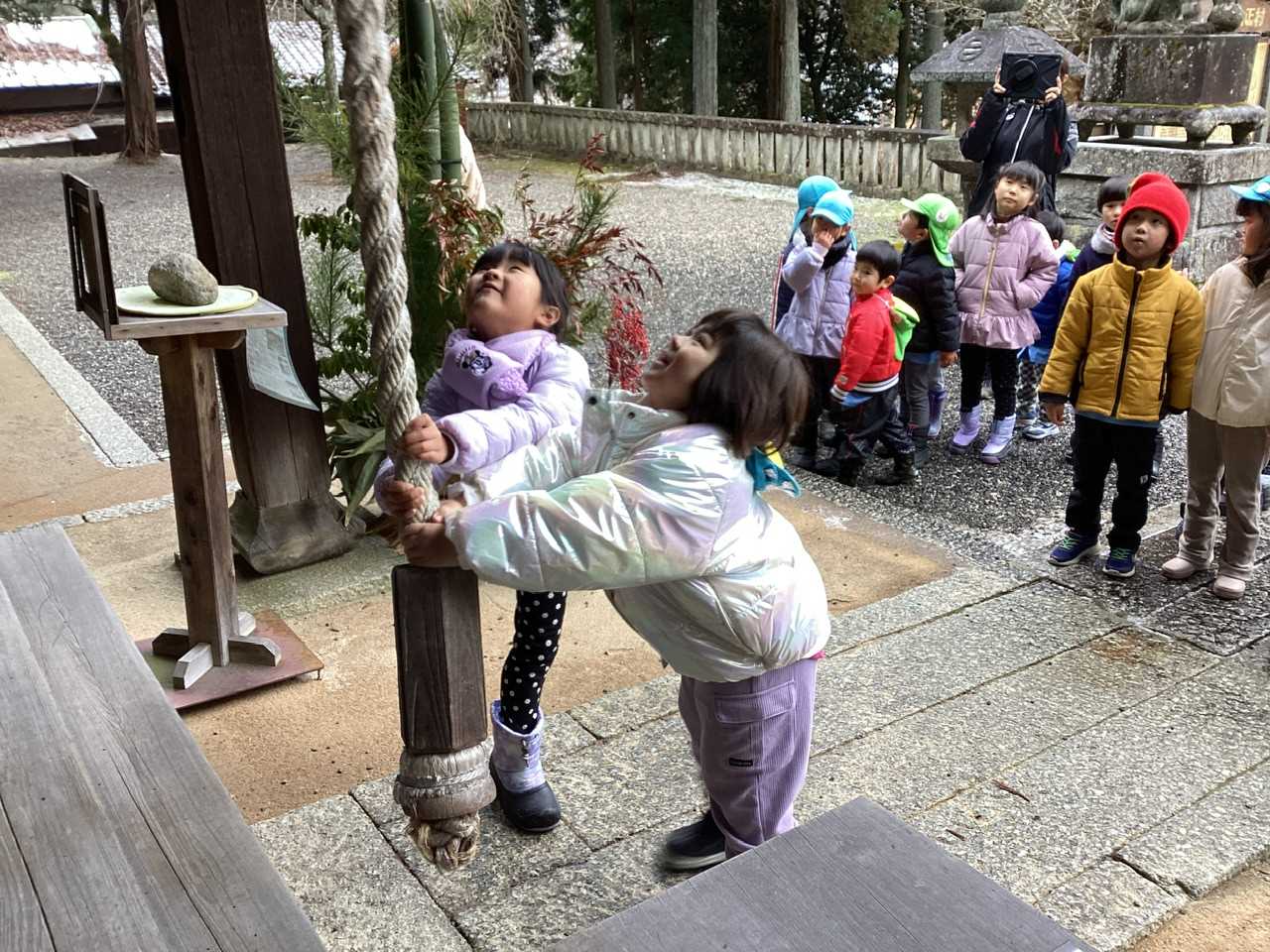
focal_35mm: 31
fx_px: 1137
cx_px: 635
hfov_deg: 58.4
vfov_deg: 45.4
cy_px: 476
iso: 64
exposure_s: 1/60
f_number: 2.4
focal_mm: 3.3
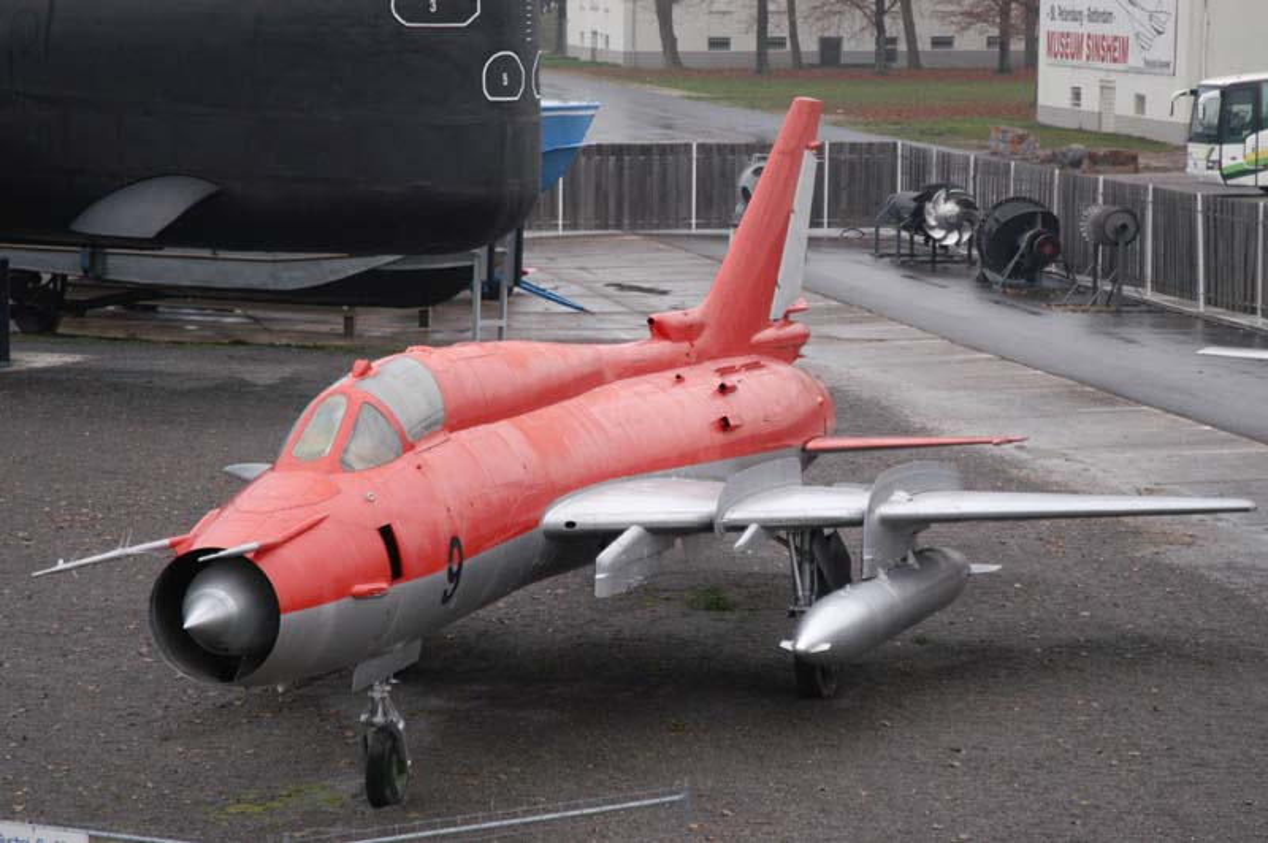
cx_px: 634
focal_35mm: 128
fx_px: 4487
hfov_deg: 16.1
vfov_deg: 10.7
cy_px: 422
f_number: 4.5
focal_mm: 85
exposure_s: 1/50
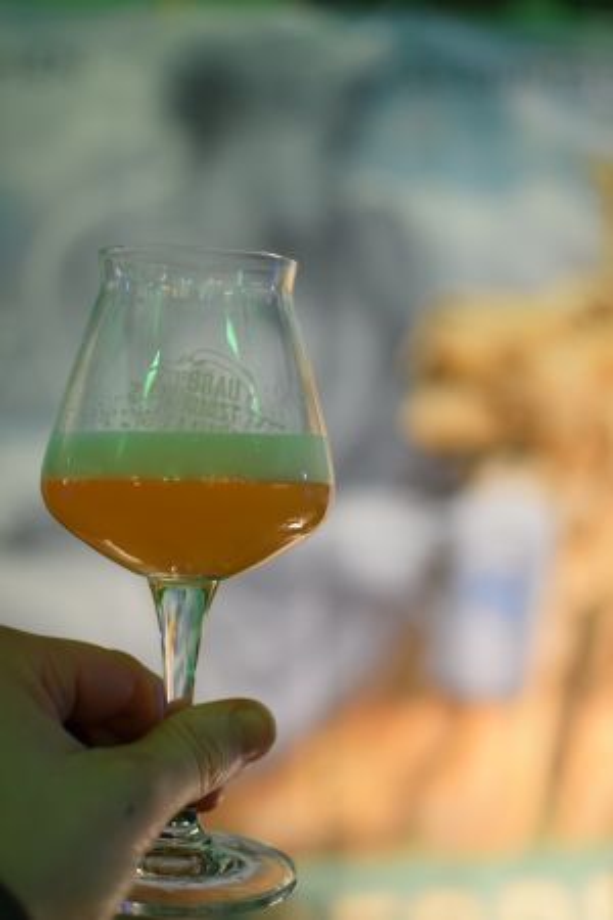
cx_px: 306
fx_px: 1341
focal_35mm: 52
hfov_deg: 25.8
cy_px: 460
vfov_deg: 37.9
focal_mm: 35
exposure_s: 1/60
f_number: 2.2
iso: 800
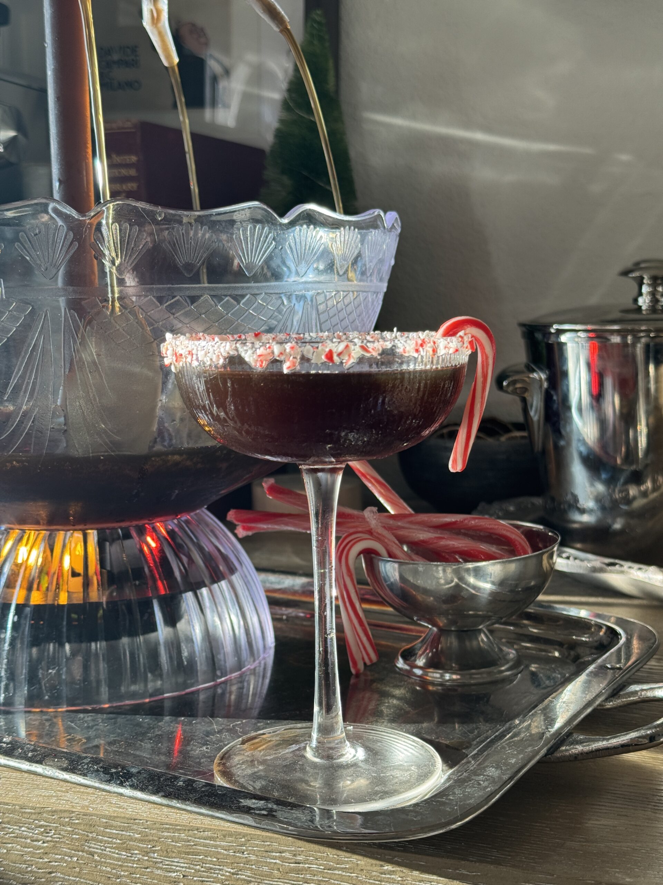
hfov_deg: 30.3
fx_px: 1226
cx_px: 332
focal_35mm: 48
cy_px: 442
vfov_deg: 39.7
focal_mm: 6.76
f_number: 1.78
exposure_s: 1/120
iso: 50
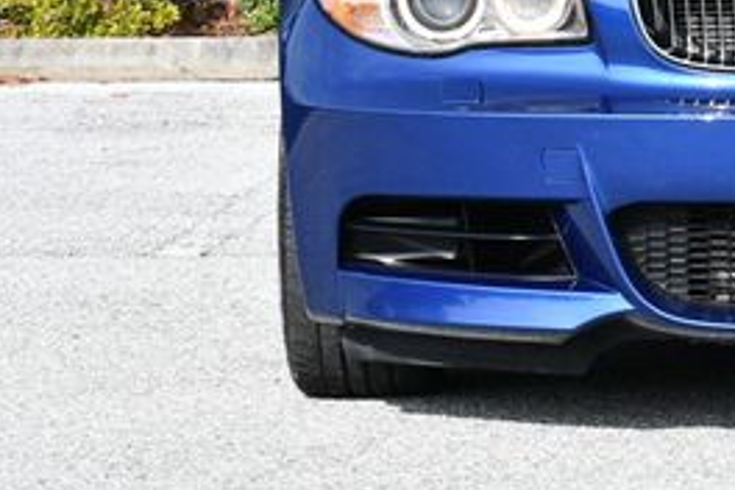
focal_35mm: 233
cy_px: -58
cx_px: 844
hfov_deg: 8.7
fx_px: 4757
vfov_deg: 5.9
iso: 160
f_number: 8
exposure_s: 1/250
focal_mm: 48
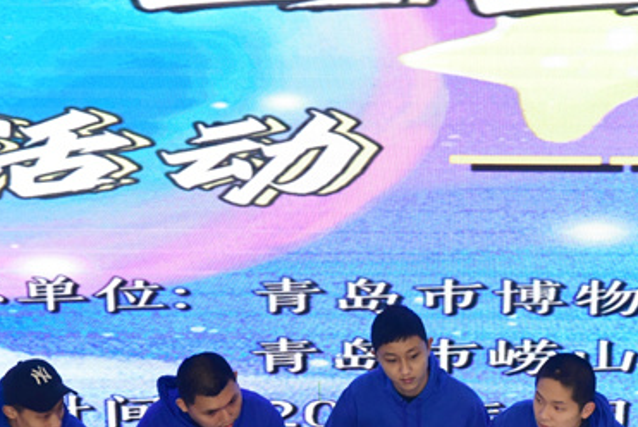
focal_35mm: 229
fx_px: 4061
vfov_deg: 6.0
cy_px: 507
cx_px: 506
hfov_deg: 9.0
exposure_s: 1/125
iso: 3200
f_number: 5.6
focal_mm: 85
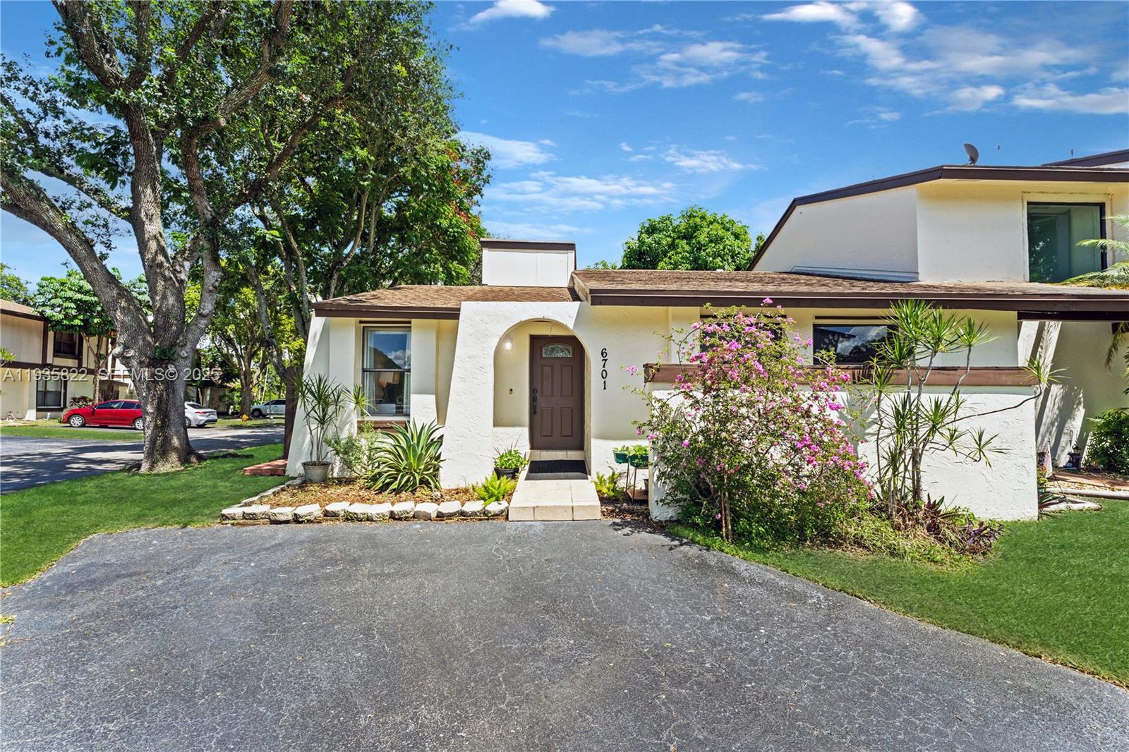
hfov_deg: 104.3
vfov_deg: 81.2
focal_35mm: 14
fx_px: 439
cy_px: 376
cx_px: 564
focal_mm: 14
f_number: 11
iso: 100
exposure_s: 1/25
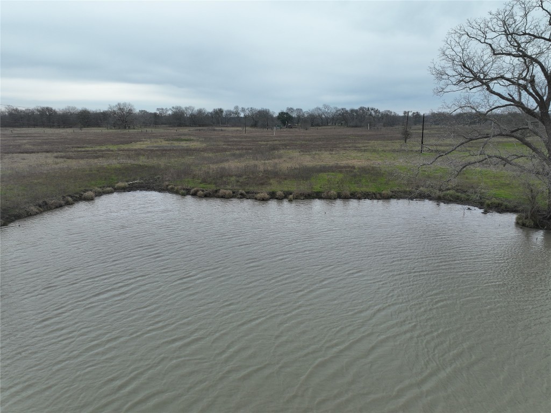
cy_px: 206
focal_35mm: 24
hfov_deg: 71.6
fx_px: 382
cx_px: 276
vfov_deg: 56.8
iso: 100
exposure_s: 1/500
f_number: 2.8
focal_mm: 12.29
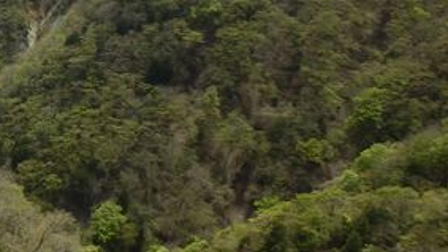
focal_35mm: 74
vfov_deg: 15.5
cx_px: -133
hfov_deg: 24.9
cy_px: -82
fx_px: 879
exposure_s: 1/160
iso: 80
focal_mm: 4.2
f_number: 7.9
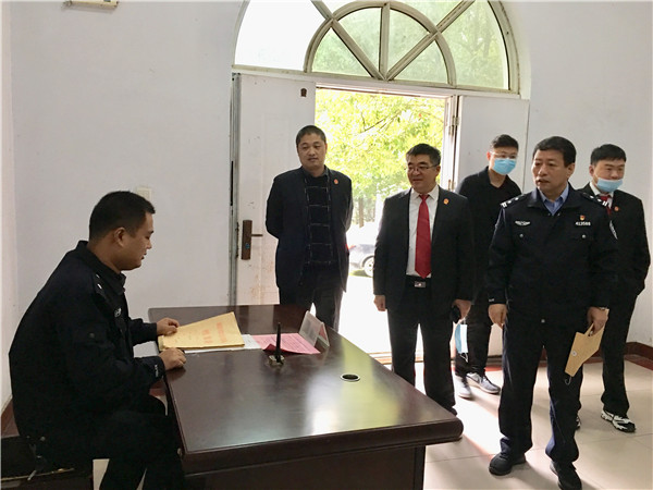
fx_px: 547
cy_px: 245
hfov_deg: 61.7
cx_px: 326
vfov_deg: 48.2
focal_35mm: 29
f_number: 2.2
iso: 100
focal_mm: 4.15
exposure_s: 1/17
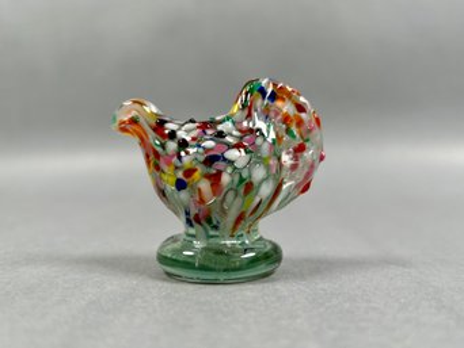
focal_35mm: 26
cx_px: 232
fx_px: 349
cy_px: 174
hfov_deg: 67.3
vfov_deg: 53.1
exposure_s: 1/371
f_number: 1.5
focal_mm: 5.7
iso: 50
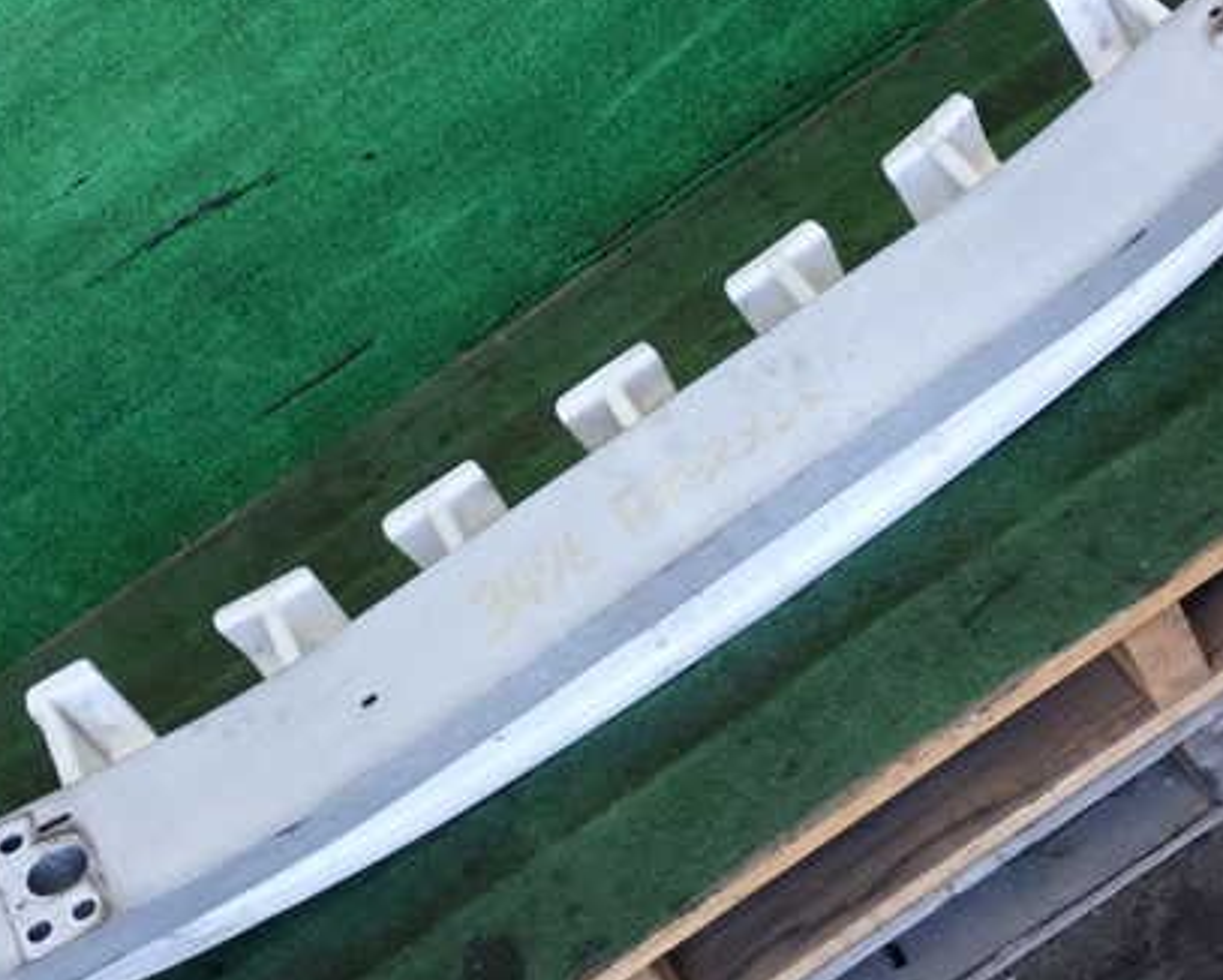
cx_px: 667
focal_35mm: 59
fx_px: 2137
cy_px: 463
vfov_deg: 25.8
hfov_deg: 31.9
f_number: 2.8
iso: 320
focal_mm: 7.31
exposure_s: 1/125
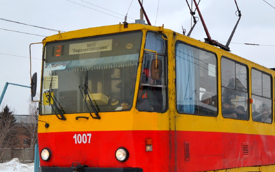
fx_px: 539
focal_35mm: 72
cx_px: 159
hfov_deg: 28.6
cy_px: 102
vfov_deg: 18.1
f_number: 6.3
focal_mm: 24
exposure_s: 1/1600
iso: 400
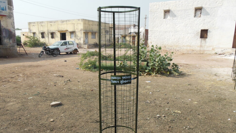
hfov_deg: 67.9
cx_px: 118
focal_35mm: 28
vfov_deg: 41.3
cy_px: 80
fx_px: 175
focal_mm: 4.5
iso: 125
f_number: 3.2
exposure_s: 1/1250
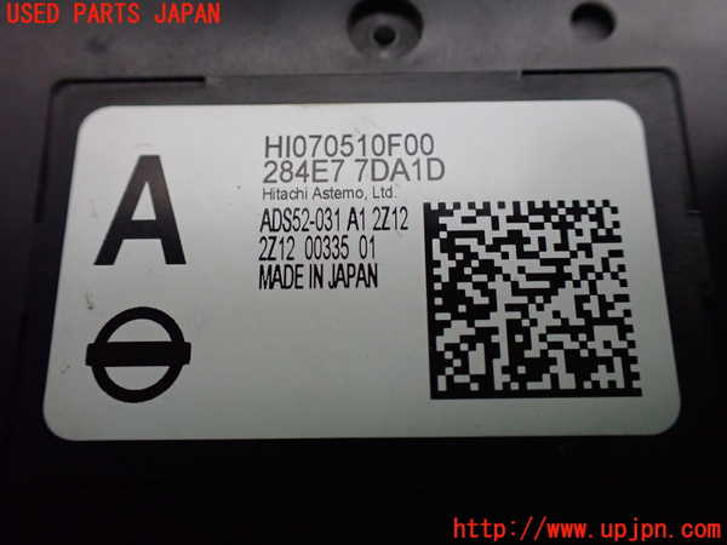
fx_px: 630
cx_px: 364
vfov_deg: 46.8
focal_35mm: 30
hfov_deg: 60.0
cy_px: 272
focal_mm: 5.4
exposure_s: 1/100
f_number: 2.3
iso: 800
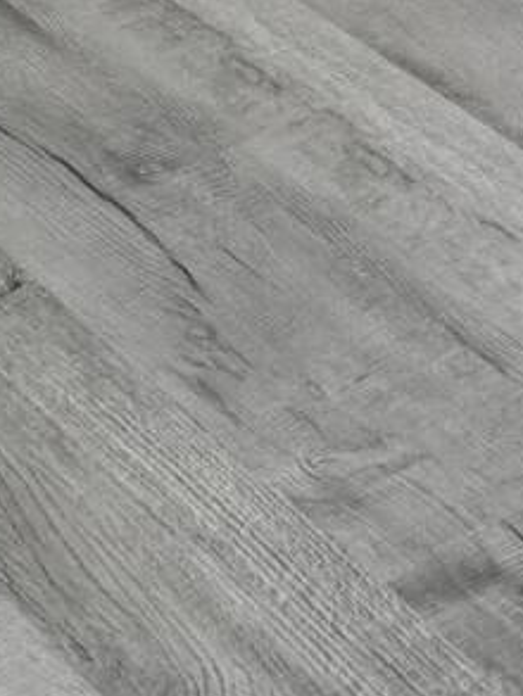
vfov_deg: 9.6
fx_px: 3301
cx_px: 1334
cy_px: -1318
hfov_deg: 8.2
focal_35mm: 164
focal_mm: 6.76
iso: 160
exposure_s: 1/243
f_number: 1.78
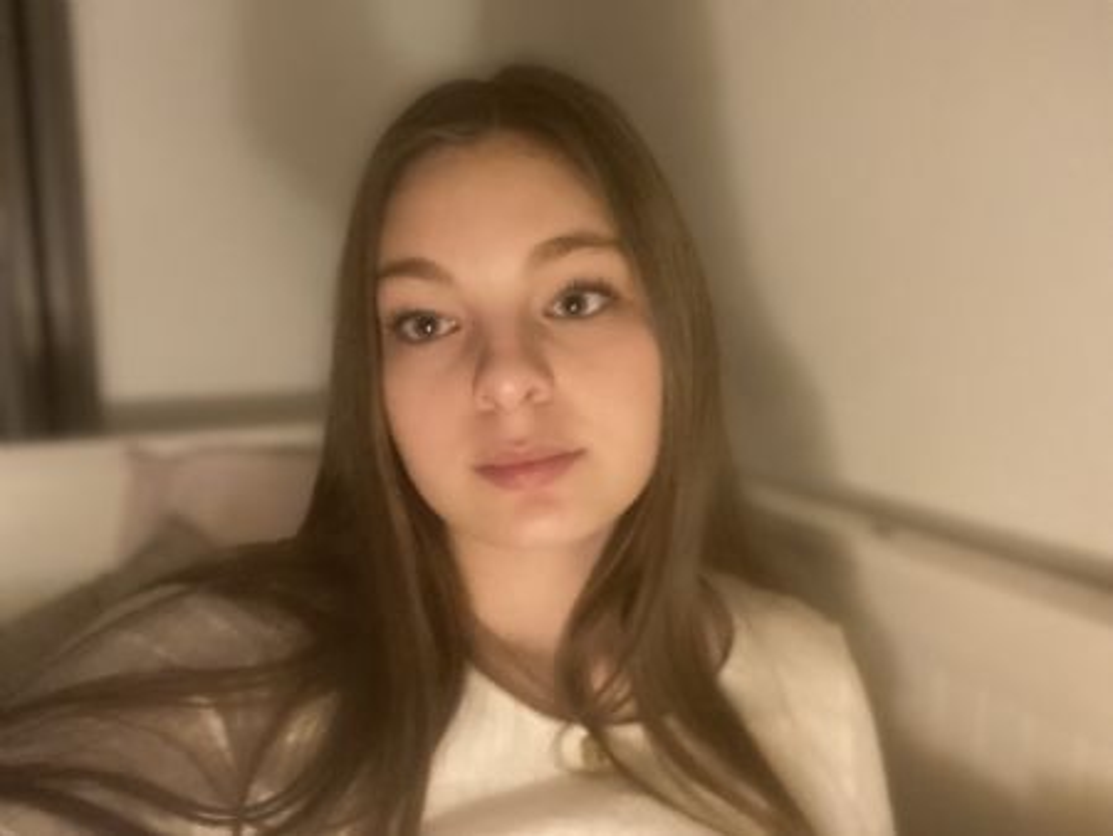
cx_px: 556
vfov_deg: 46.8
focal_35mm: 30
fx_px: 965
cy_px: 418
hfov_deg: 59.9
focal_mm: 2.71
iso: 1250
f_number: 2.2
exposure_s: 1/15
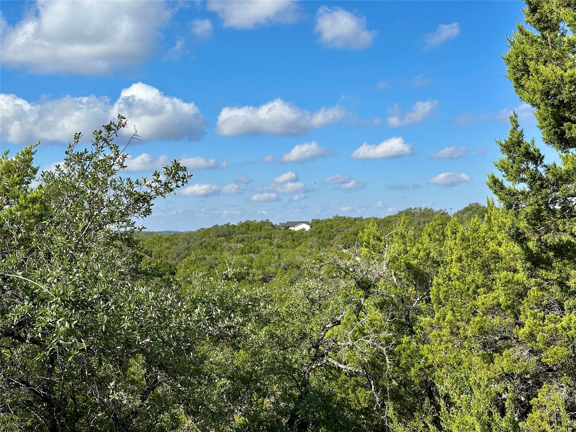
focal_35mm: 48
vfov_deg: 30.3
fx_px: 799
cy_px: 216
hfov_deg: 39.7
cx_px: 288
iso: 64
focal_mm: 6.86
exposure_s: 1/4785
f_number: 1.78
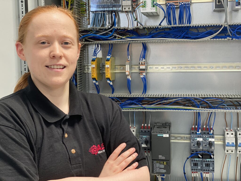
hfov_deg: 36.8
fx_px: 362
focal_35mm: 52
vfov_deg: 28.0
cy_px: 90
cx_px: 120
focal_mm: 6
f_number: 2
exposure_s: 1/122
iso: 64
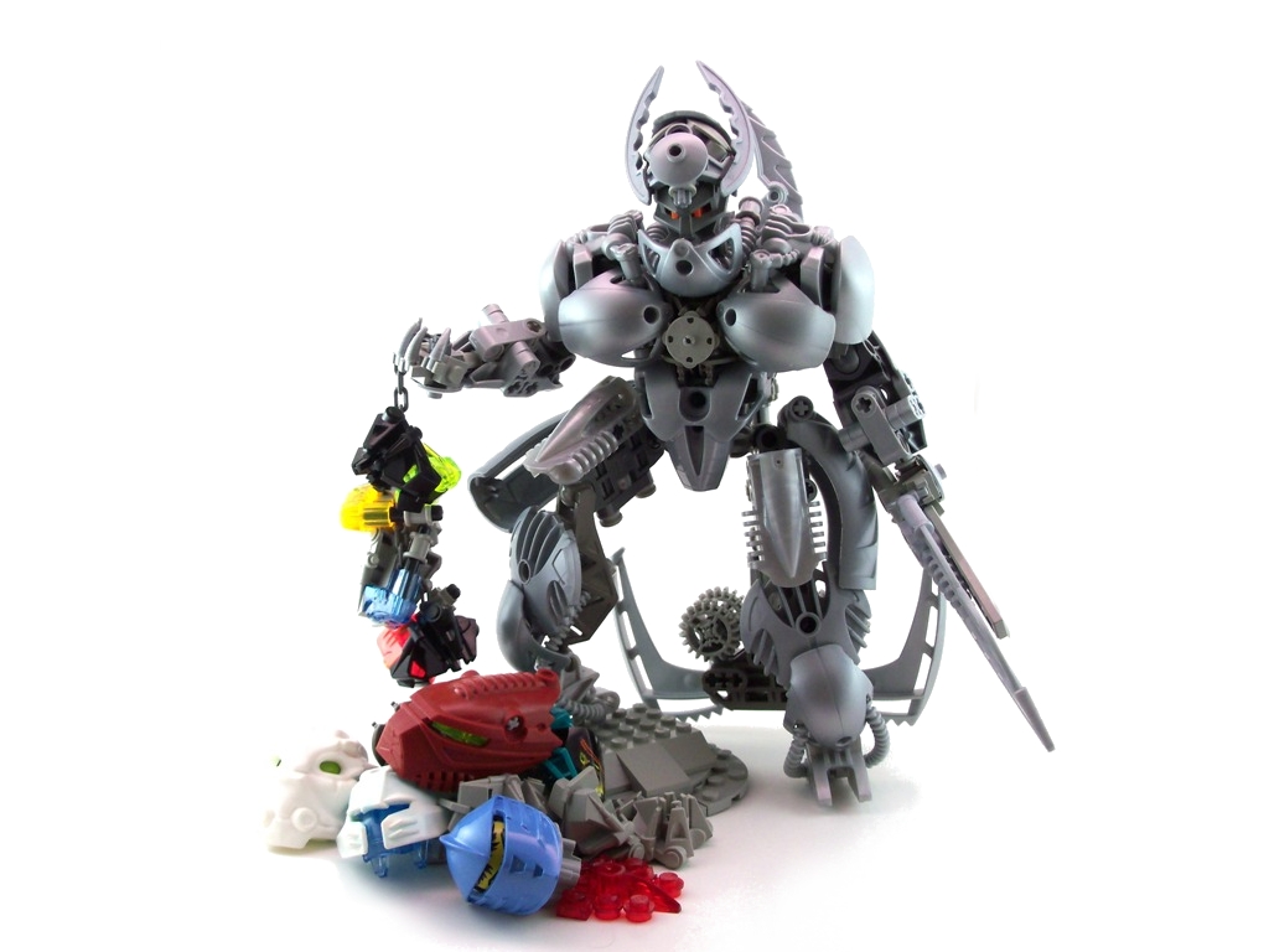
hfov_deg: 52.6
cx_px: 634
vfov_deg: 40.7
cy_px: 476
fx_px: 1283
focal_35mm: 35
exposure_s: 1/30
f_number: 3
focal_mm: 6.3
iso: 100
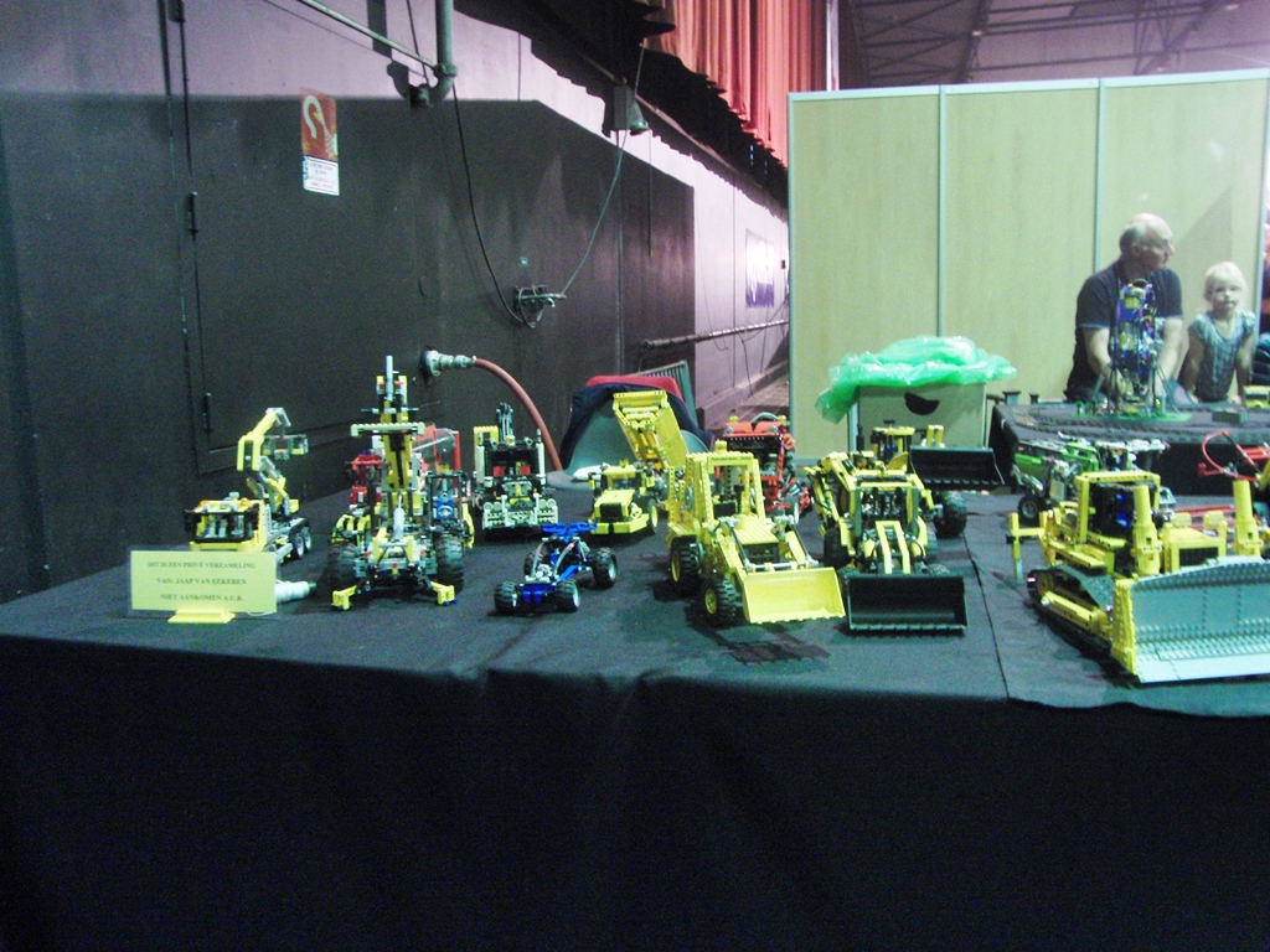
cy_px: 476
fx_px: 1101
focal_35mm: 30
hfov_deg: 60.0
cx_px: 635
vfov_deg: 46.8
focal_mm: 5.3
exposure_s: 1/5
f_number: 2.8
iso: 400
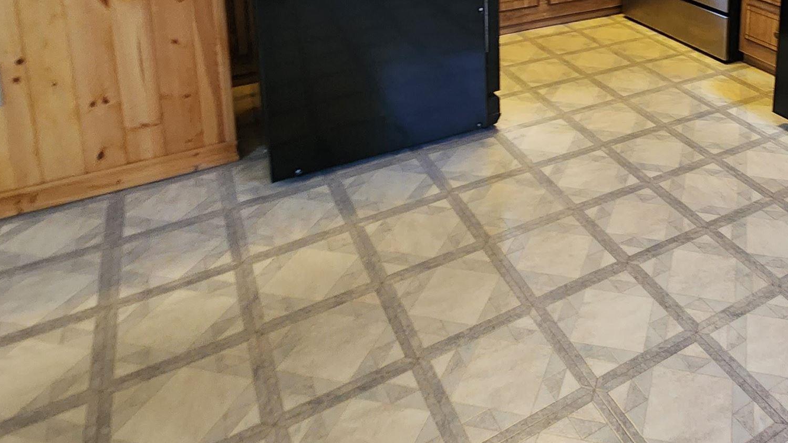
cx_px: 643
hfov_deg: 60.2
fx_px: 606
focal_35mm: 29
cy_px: -59
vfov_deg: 34.1
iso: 320
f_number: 2.2
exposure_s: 1/40
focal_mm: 2.2
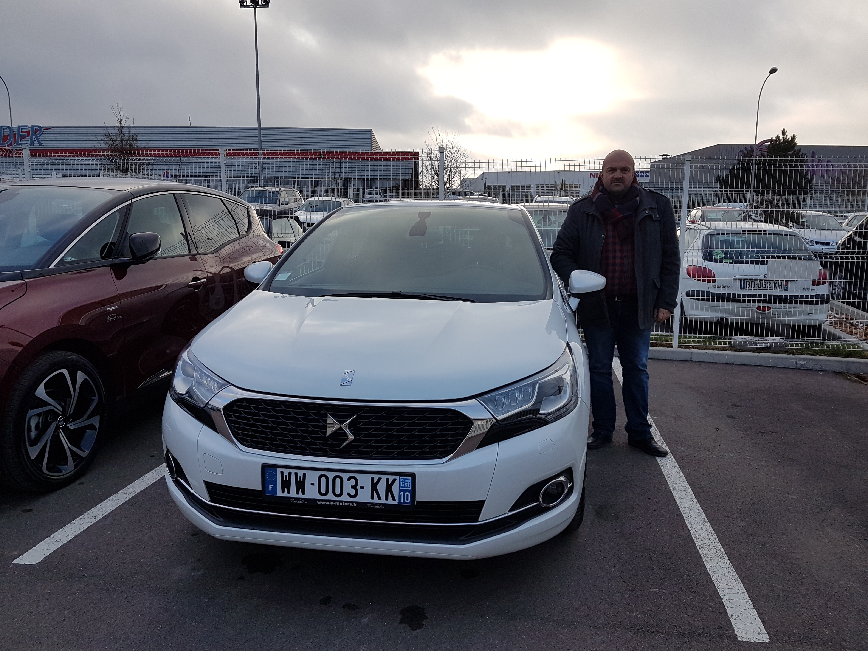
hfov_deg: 67.3
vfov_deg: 53.1
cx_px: 434
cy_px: 326
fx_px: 652
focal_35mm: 26
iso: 40
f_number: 1.7
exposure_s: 1/1056
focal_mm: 4.2
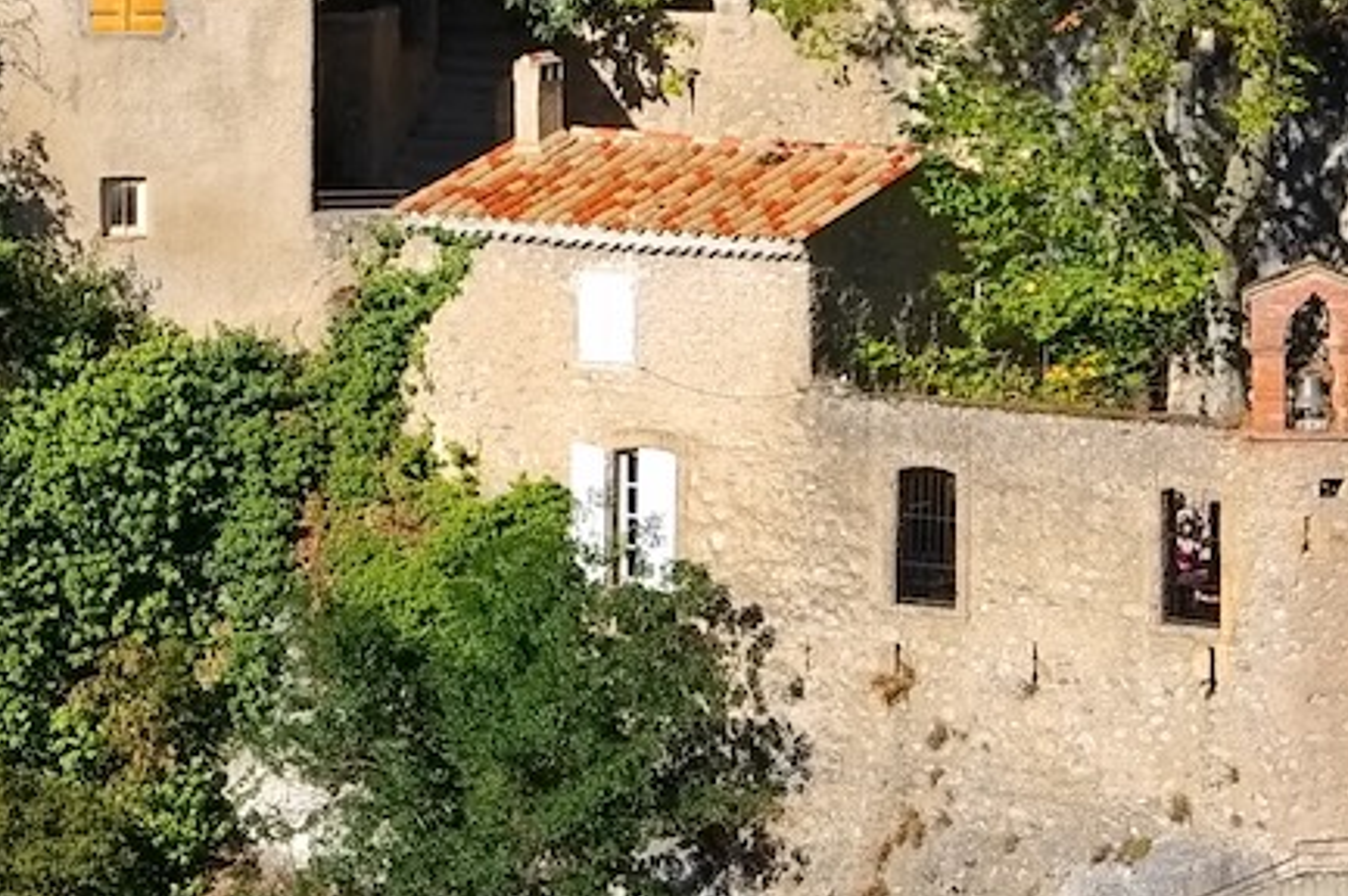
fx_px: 17248
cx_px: 560
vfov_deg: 3.0
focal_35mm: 461
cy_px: 509
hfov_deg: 4.5
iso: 100
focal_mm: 70
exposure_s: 1/250
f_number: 9.5
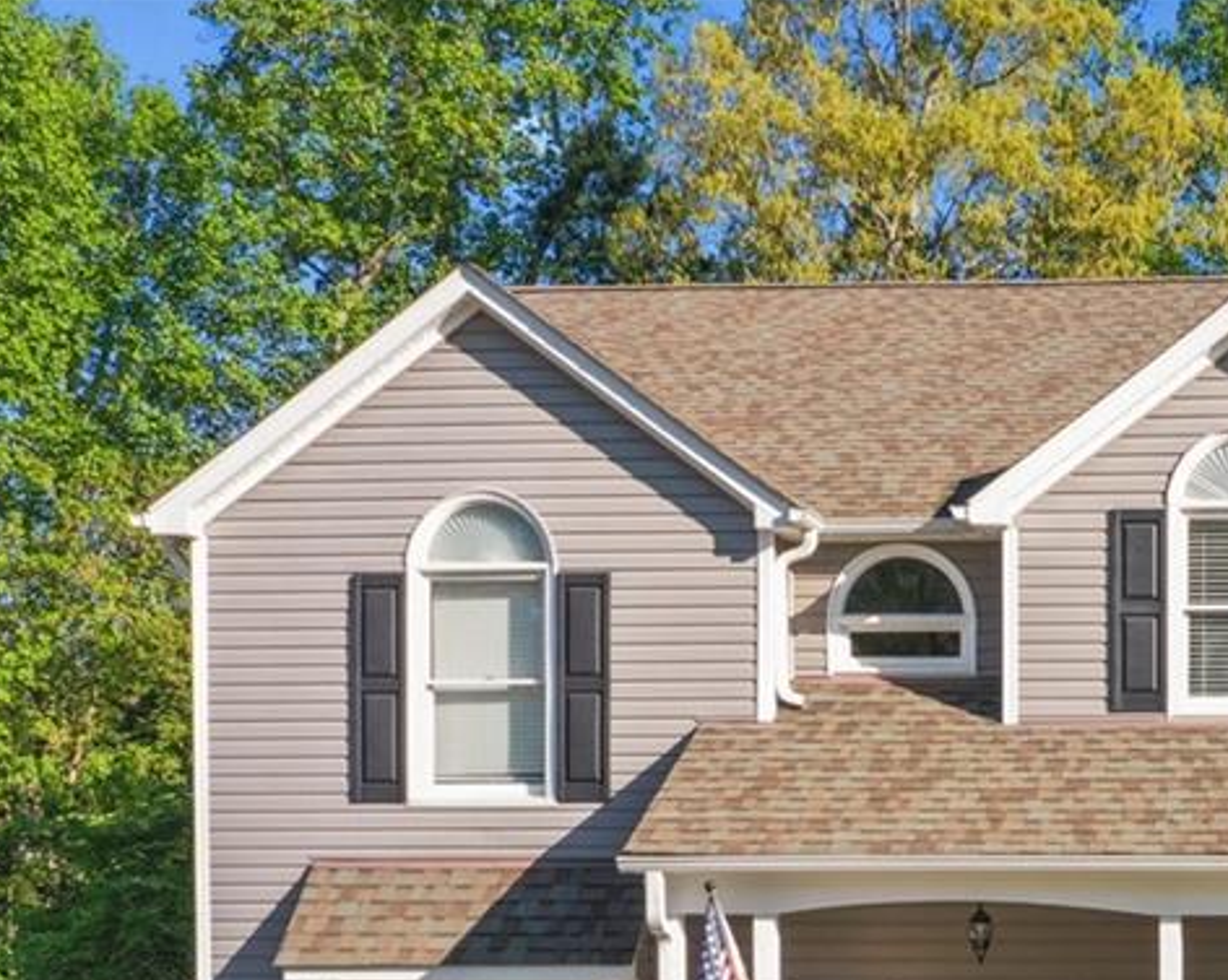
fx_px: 2070
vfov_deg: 25.8
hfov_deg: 30.5
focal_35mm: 57
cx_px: 1257
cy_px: 880
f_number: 5.6
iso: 100
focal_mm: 10.26
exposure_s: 1/320
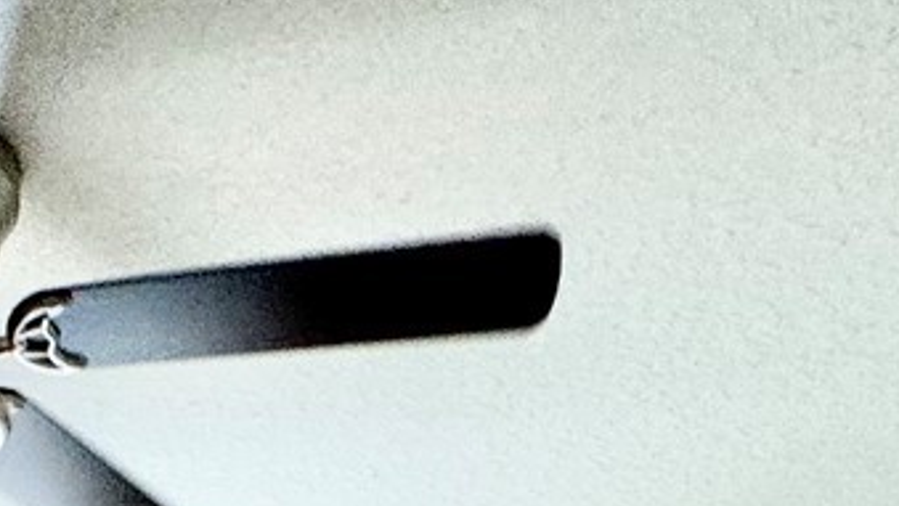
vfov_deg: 10.6
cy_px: 1574
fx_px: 1717
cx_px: -88
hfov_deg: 27.0
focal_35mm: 72
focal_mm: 2.22
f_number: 2.2
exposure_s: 1/120
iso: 100
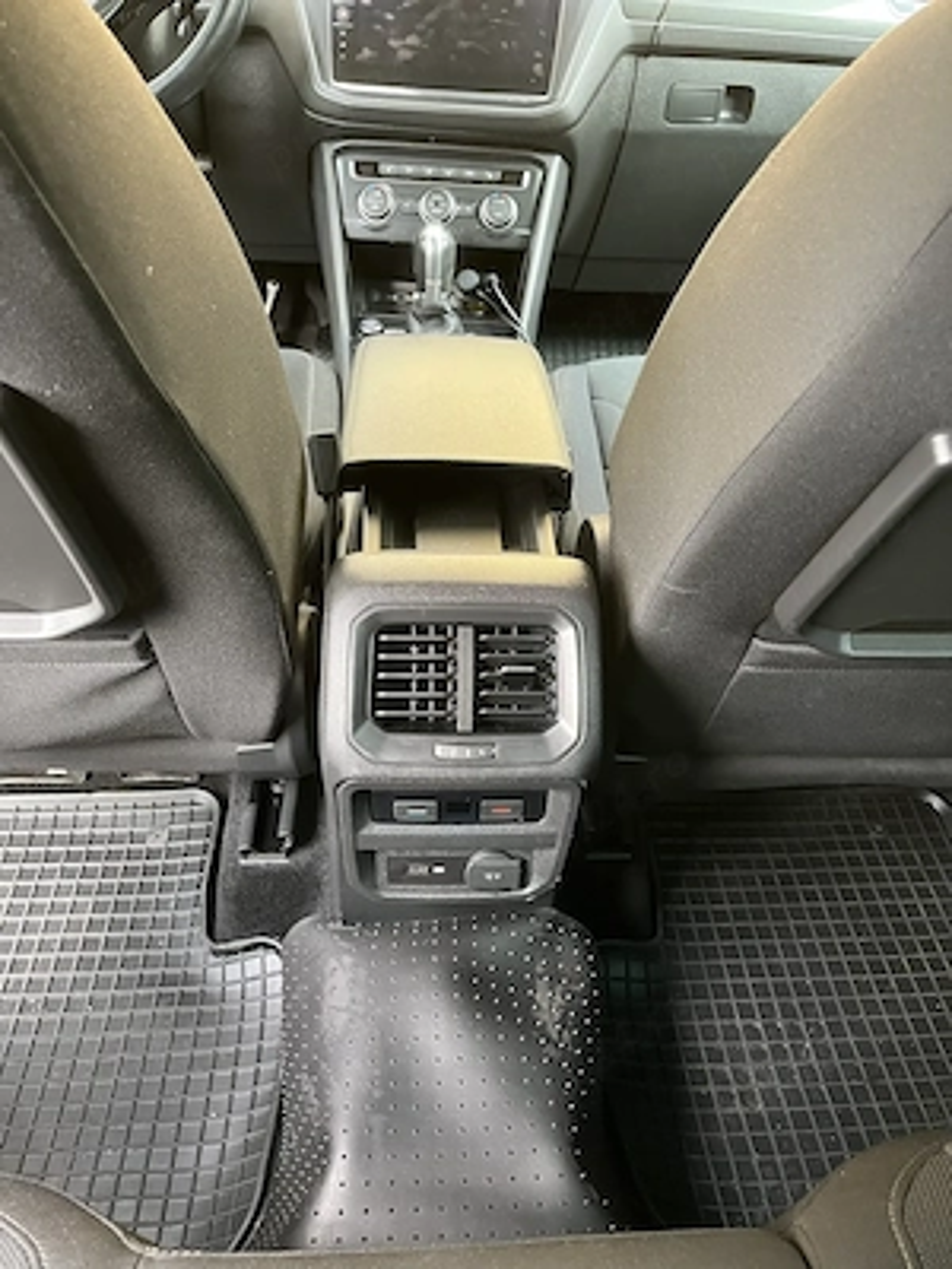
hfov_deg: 53.1
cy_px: 634
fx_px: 953
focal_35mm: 26
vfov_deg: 67.3
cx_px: 476
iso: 500
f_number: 1.6
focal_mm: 5.1
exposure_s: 1/59
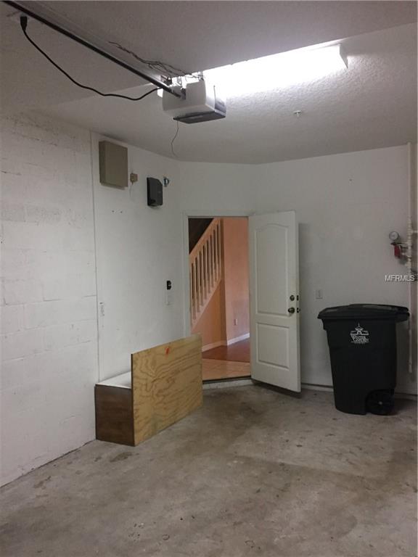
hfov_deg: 48.2
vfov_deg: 61.7
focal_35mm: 29
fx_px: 467
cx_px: 209
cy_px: 278
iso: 160
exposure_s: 1/30
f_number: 2.2
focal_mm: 4.15
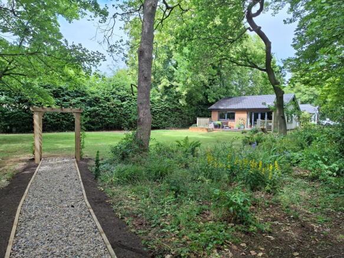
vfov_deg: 58.9
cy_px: 129
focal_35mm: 23
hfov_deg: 73.9
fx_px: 229
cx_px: 172
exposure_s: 1/340
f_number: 1.8
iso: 50
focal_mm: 5.54
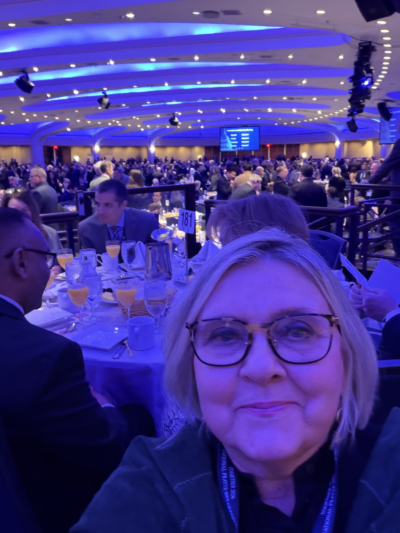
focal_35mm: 30
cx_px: 200
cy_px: 266
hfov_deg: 46.8
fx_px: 462
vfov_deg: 60.0
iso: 640
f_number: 1.9
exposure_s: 1/15
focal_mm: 2.71
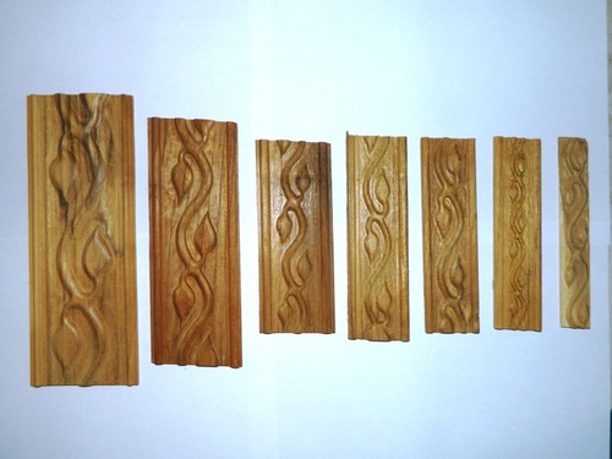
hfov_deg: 58.4
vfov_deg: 45.4
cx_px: 306
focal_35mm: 31
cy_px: 230
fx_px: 548
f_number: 9.1
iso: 200
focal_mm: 5.6
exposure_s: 1/40
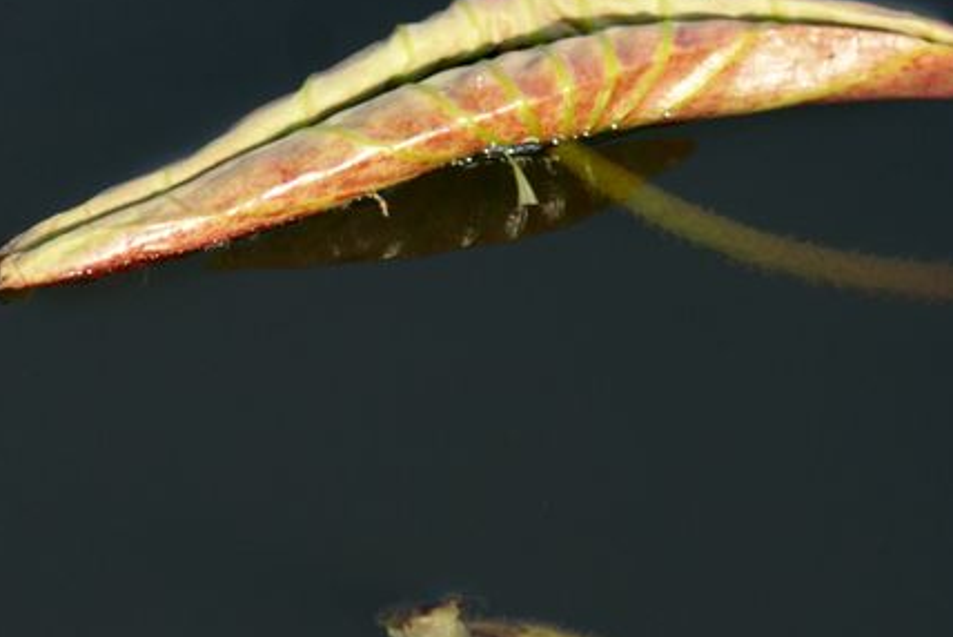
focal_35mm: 421
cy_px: 170
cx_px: 592
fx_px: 11152
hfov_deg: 4.9
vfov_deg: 3.3
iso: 200
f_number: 5.6
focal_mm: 150
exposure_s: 1/250
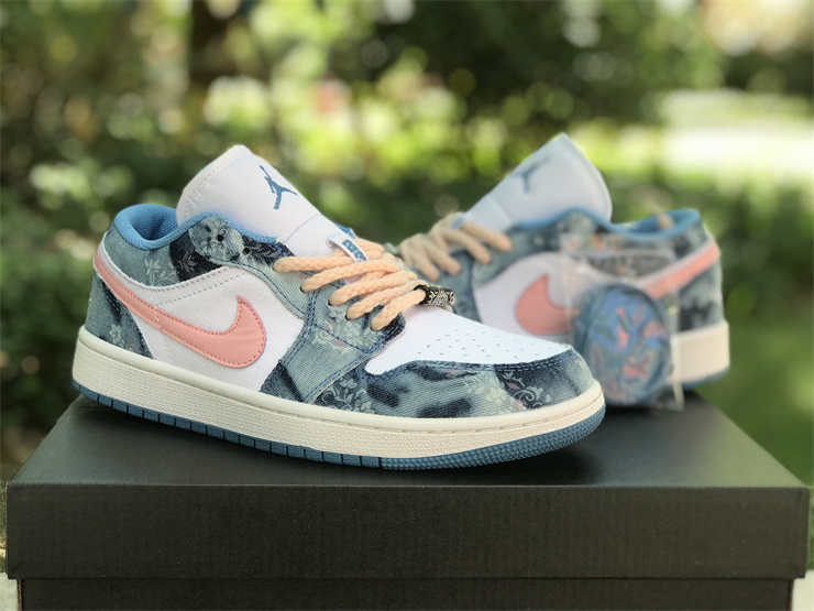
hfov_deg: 33.8
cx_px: 407
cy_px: 306
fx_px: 1340
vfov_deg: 25.7
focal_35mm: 57
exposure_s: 1/100
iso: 32
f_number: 2.8
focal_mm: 6.6
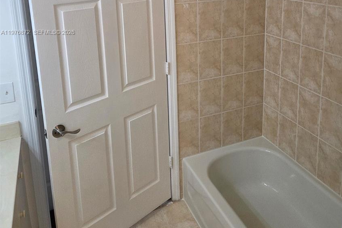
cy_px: 33
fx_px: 323
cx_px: 182
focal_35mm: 34
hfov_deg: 55.7
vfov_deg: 37.0
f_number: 1.8
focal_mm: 5.4
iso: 200
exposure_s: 1/120
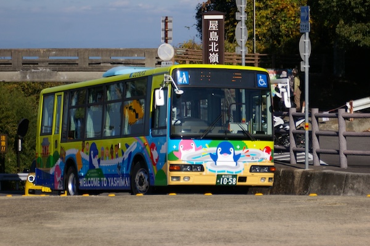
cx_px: 185
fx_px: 1617
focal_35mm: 158
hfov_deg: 13.1
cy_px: 123
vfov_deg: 8.7
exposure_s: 1/3000
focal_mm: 105
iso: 400
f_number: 5.6
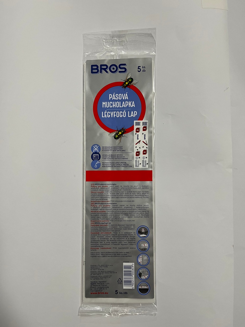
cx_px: 122
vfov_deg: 67.3
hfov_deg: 53.1
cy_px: 164
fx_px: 245
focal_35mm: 26
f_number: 1.6
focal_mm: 5.1
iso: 100
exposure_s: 1/50
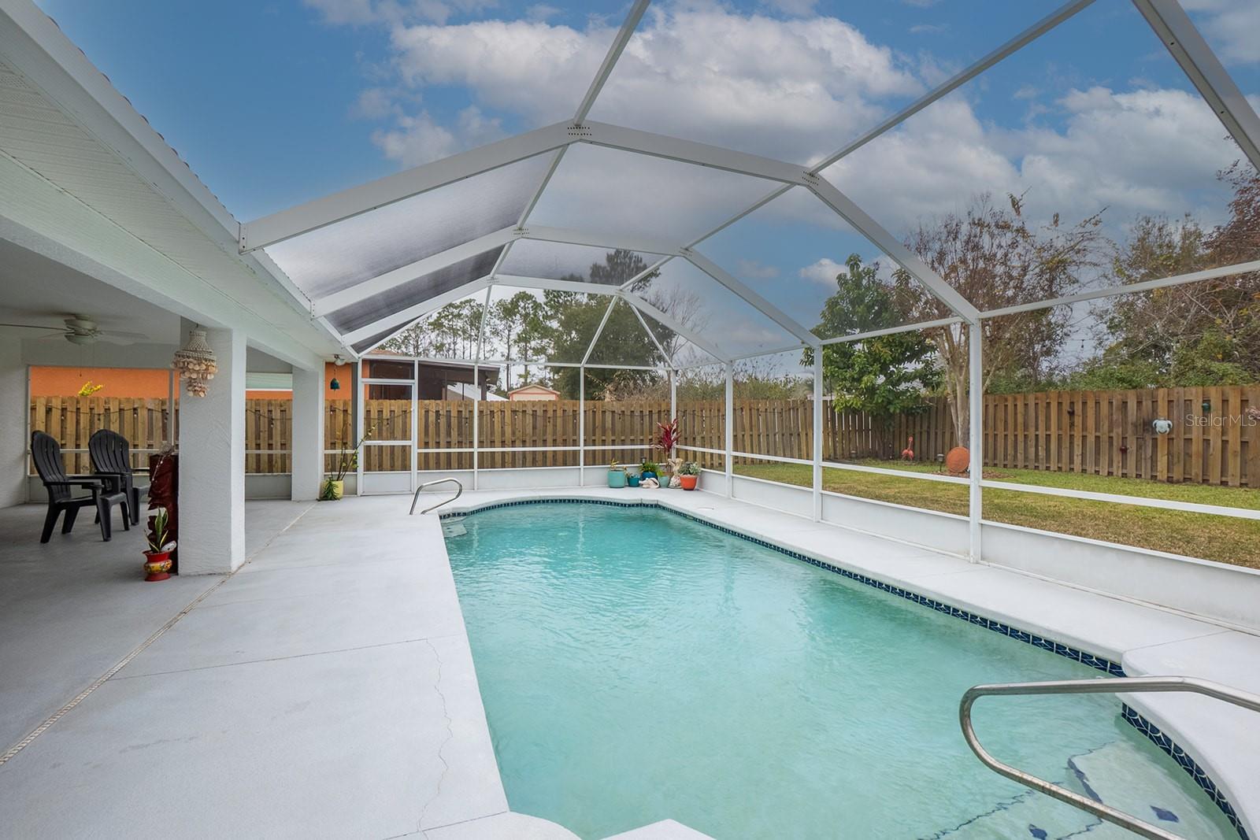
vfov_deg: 77.3
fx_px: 525
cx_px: 630
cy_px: 420
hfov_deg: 100.4
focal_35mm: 15
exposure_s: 1/250
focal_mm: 10
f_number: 13
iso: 400
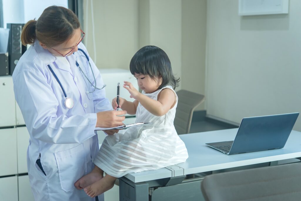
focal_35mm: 60
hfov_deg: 33.4
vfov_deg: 22.7
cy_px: 100
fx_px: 502
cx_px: 150
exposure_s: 1/200
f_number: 2.8
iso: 1000
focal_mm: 60
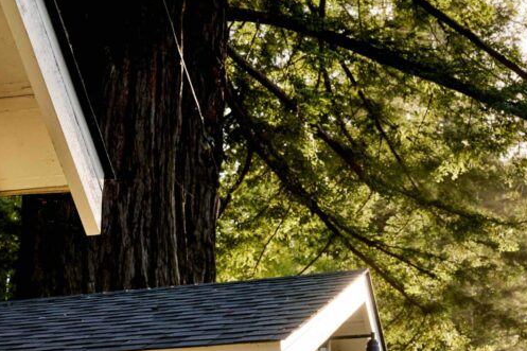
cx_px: 242
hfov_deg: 23.4
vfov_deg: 15.6
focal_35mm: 87
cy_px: 268
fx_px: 1273
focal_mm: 36
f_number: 8
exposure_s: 1/160
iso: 400
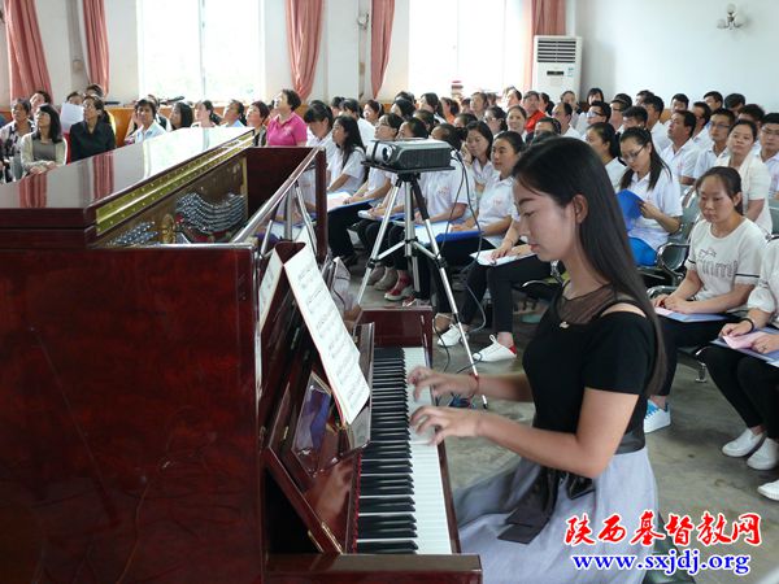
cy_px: 292
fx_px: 968
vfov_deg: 33.6
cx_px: 390
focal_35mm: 43
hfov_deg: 43.9
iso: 200
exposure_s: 1/15
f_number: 2.8
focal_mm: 9
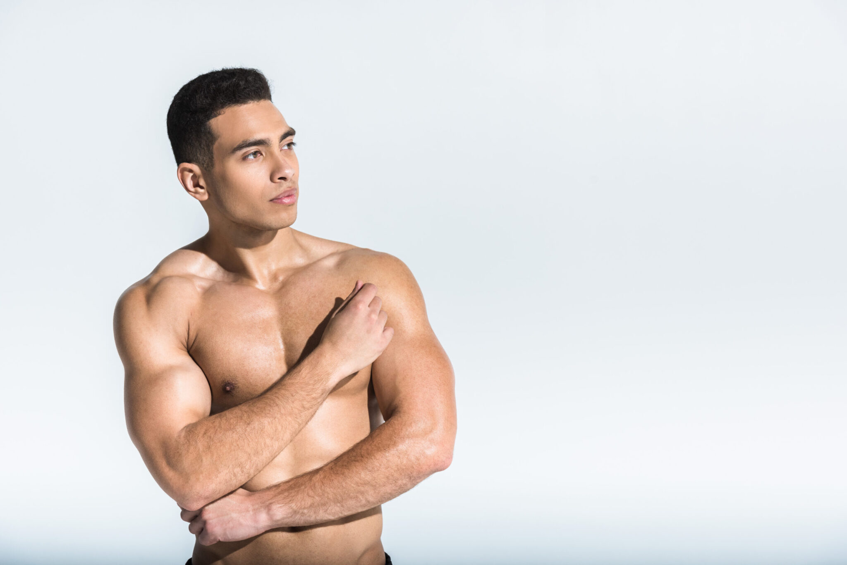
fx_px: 2471
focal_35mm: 105
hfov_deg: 19.4
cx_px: 424
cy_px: 282
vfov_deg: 13.1
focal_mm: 105
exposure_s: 1/1000
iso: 400
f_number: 7.1
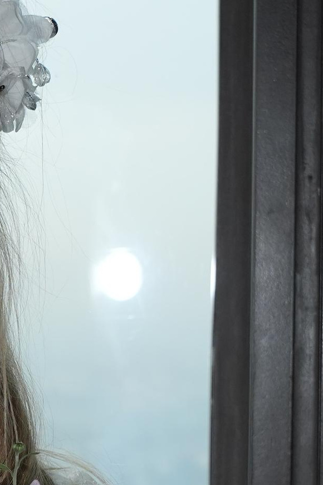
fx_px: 2060
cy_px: 376
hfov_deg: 8.6
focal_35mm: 153
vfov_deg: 13.4
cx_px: -287
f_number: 4
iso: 800
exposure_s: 1/2000
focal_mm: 34.7
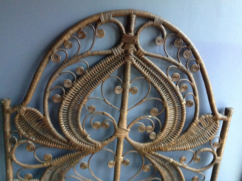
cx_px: 121
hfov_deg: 52.7
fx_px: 244
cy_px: 90
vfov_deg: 40.6
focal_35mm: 35
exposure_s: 1/15
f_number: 2.4
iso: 640
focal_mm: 4.28
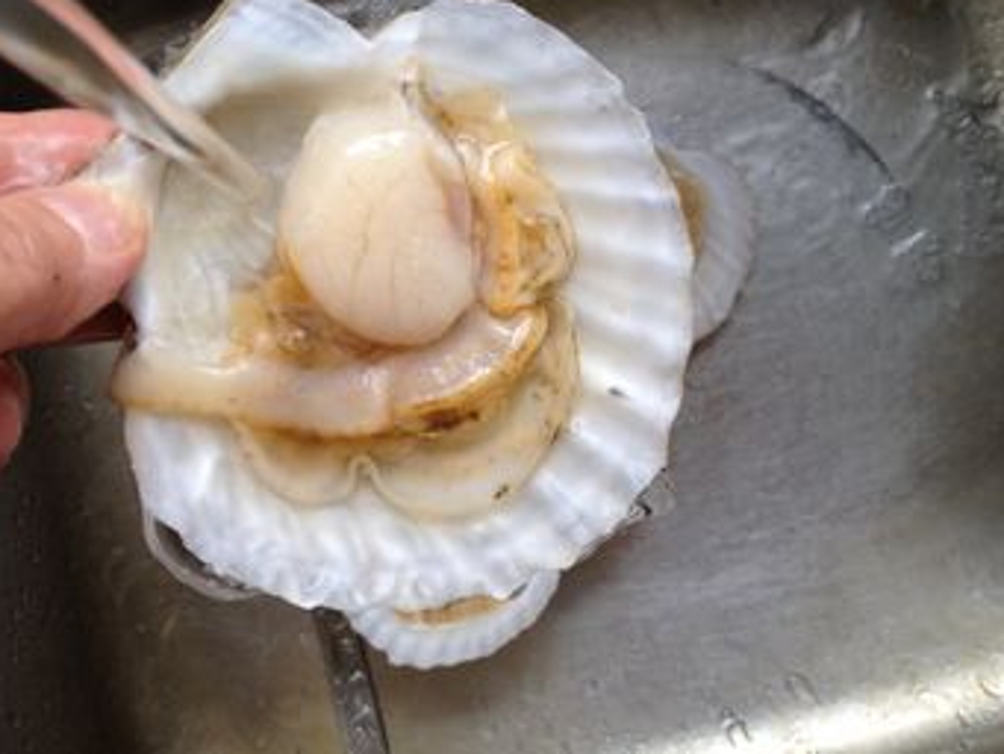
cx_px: 465
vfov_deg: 35.1
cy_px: 321
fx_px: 1190
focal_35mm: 41
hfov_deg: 45.7
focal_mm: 4.28
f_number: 2.4
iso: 50
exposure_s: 1/120
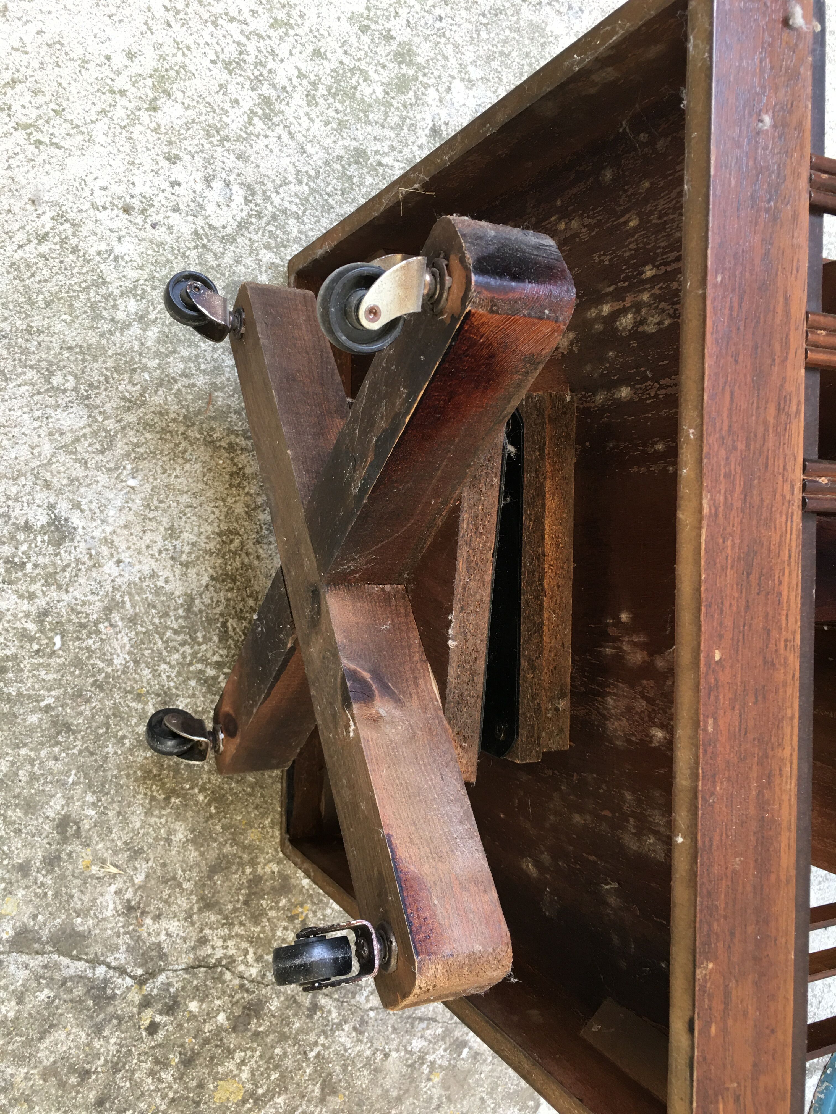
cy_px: 557
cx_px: 418
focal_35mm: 29
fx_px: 934
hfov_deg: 48.2
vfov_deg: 61.7
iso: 32
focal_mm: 4.15
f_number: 2.2
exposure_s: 1/33
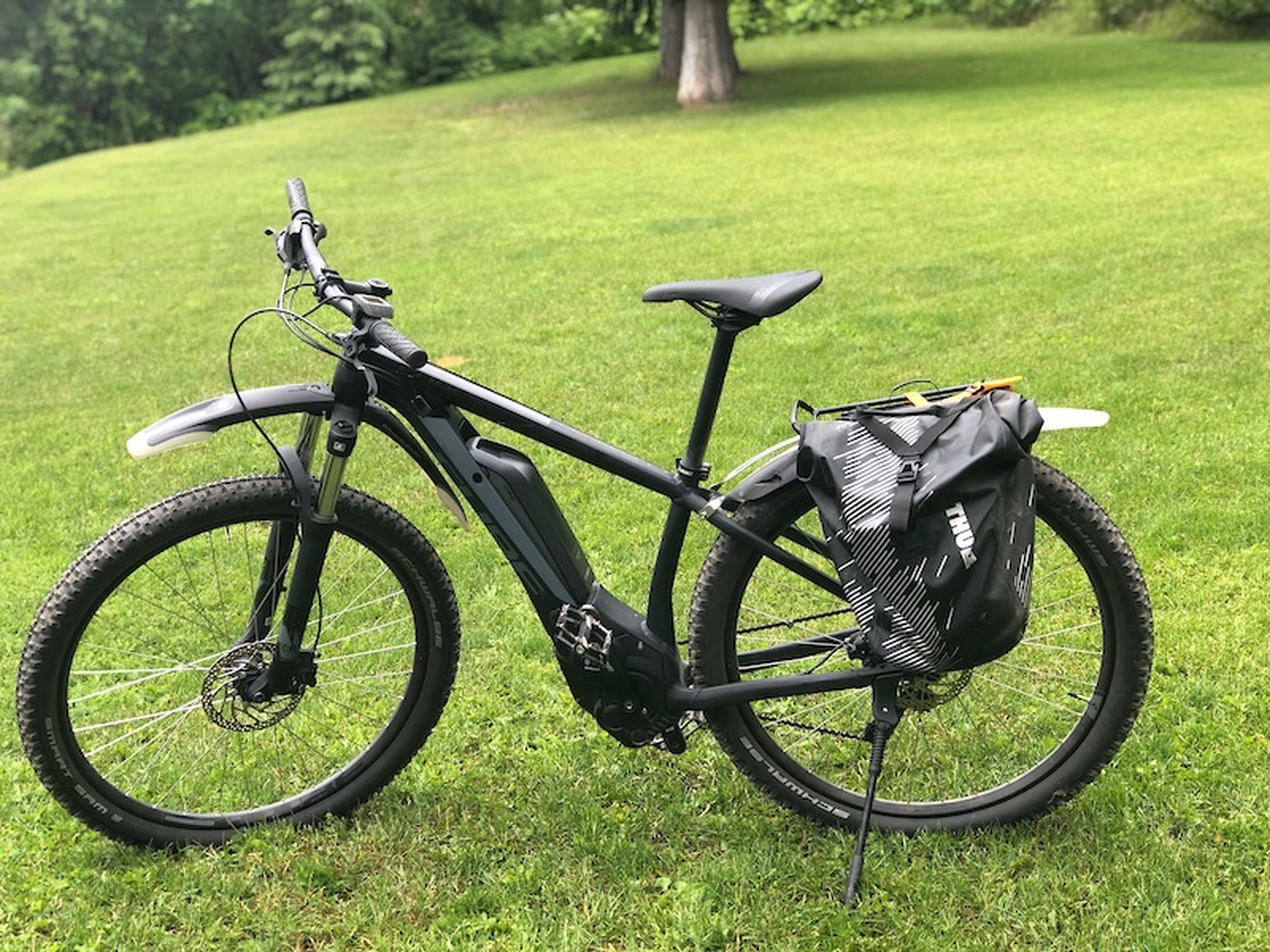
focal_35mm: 57
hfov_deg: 33.8
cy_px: 476
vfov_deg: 25.7
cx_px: 635
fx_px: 2091
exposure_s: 1/60
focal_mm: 6.6
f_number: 2.8
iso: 20
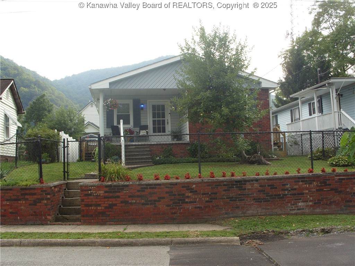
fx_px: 359
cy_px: 133
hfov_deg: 52.6
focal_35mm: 35
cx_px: 178
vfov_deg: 40.7
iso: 120
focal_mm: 7.8
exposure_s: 1/180
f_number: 4.8
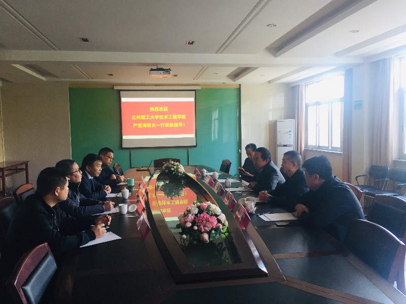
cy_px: 152
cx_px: 203
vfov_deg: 48.2
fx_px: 340
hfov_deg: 61.7
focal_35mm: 29
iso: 32
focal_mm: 4.15
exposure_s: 1/33
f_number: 2.2
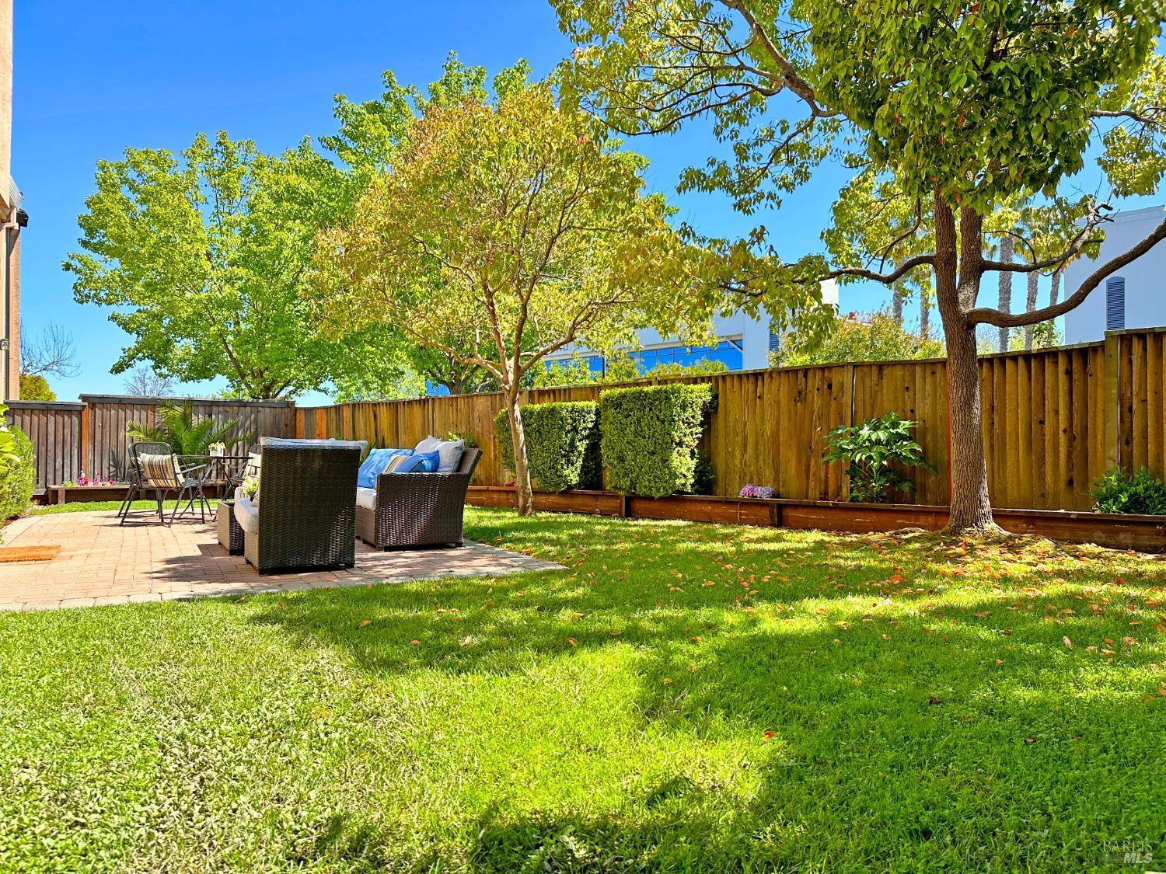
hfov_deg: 71.6
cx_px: 583
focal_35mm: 24
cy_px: 437
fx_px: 808
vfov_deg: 56.8
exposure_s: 1/1433
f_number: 1.78
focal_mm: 6.86
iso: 80
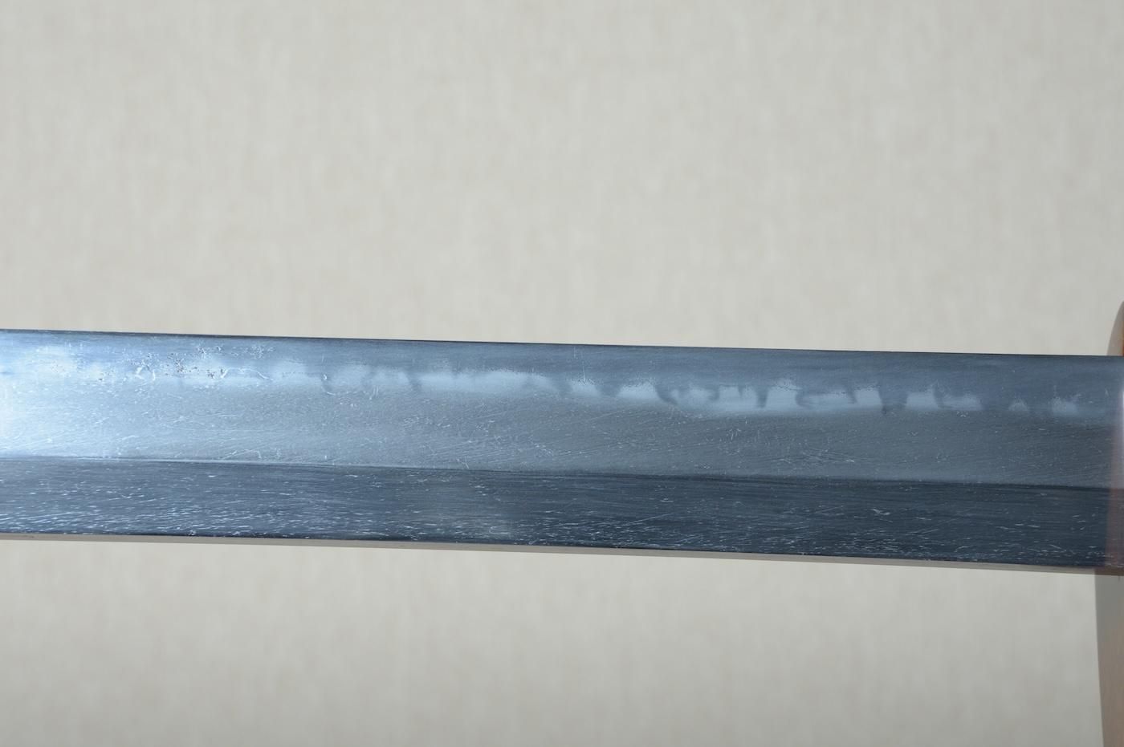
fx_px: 3276
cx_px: 562
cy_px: 374
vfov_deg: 13.0
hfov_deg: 19.5
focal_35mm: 105
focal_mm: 70
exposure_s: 1/2
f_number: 11
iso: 400
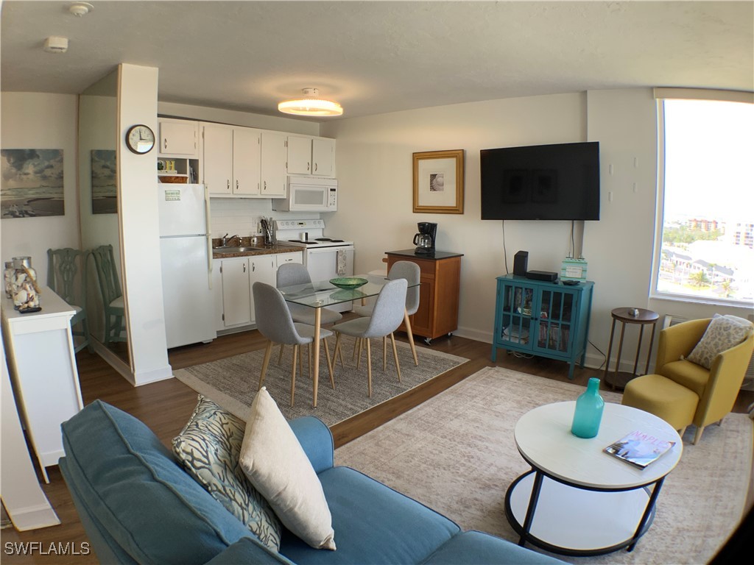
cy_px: 282
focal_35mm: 29
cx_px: 377
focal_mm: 3
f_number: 1.8
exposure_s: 1/120
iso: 64
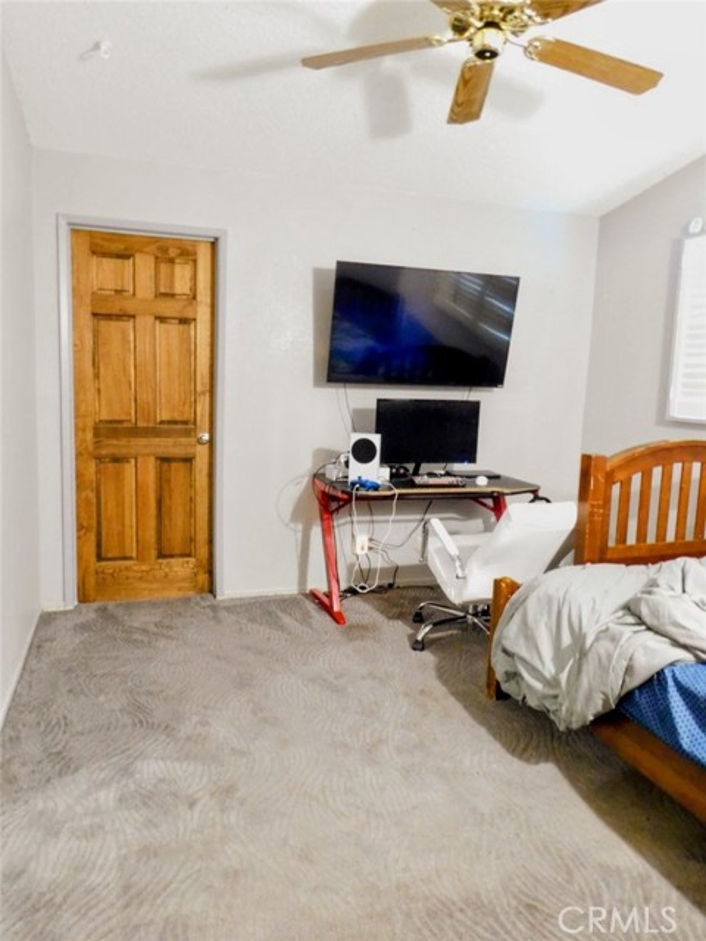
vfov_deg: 69.4
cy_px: 470
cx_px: 353
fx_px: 680
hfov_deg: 54.9
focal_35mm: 25
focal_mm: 4.5
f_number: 3.1
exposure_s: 1/2
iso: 800
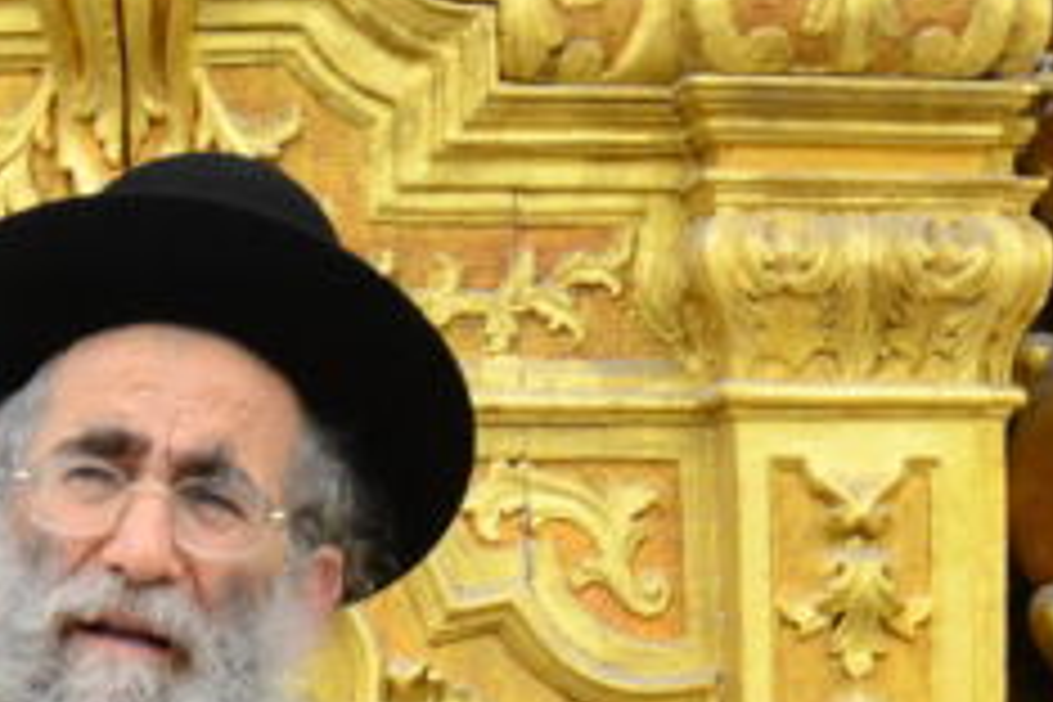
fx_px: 12635
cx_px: 356
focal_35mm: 432
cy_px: 842
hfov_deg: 4.8
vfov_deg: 3.2
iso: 800
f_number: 5.6
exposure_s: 1/100
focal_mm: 66
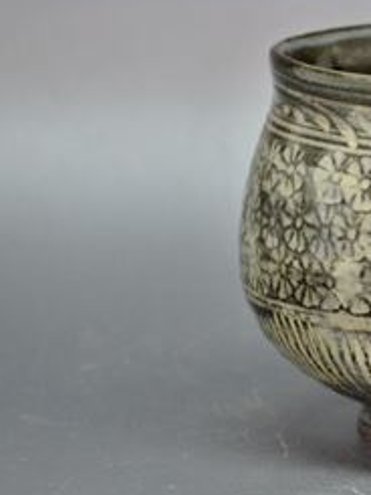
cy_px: 250
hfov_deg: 4.2
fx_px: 5040
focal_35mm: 353
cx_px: 492
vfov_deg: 5.6
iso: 400
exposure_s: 1/80
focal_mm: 100
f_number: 8
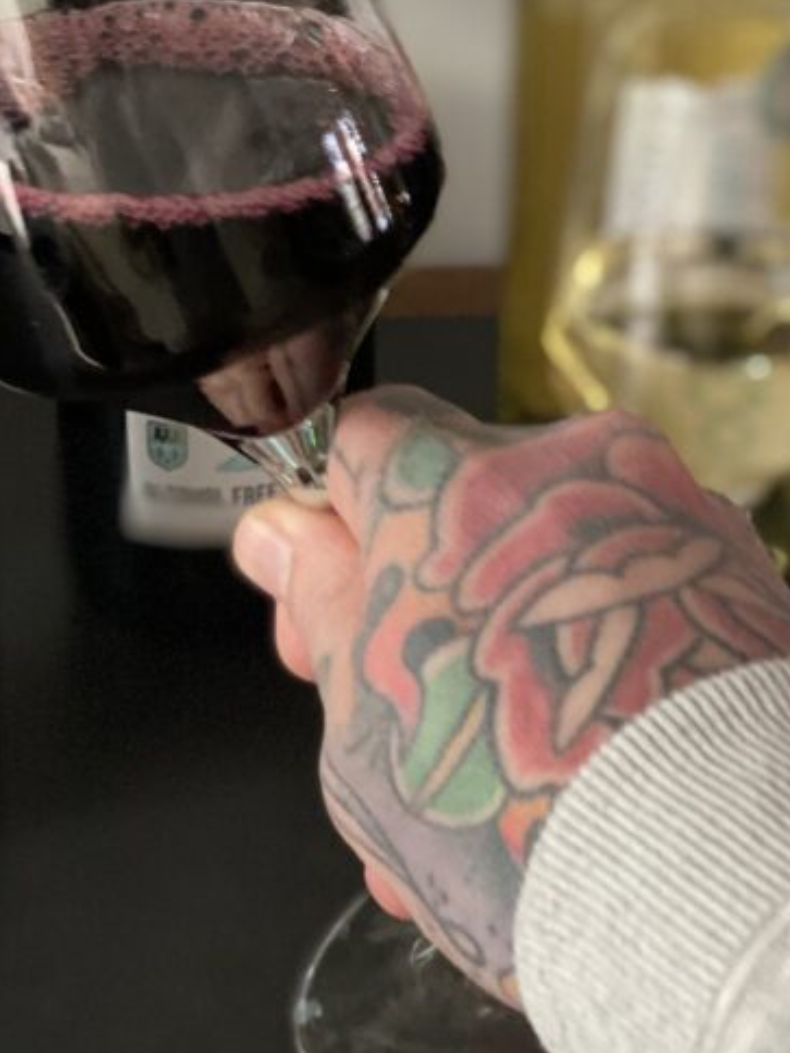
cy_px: 133
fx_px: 3347
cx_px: 276
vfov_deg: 17.6
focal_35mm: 110
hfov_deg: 13.4
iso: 400
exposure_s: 1/17
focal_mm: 6
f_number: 2
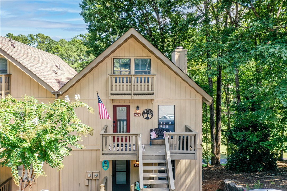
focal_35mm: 28
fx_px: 223
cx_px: 144
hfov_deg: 65.5
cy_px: 96
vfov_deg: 46.4
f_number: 4.5
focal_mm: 10.26
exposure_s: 1/120
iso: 100
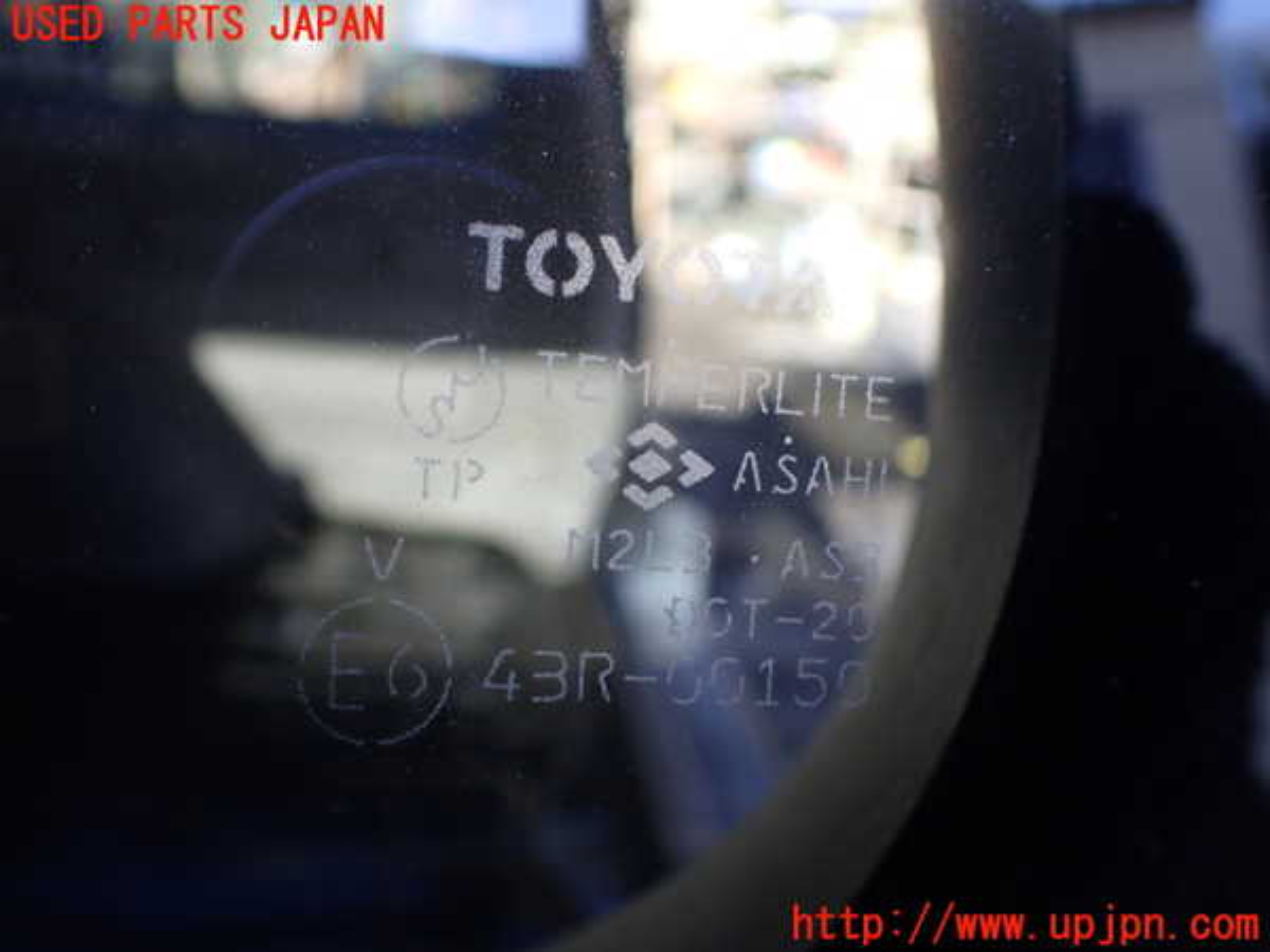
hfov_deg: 60.0
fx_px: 1101
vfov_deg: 46.8
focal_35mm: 30
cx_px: 635
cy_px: 476
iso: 160
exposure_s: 1/125
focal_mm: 5.4
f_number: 2.3
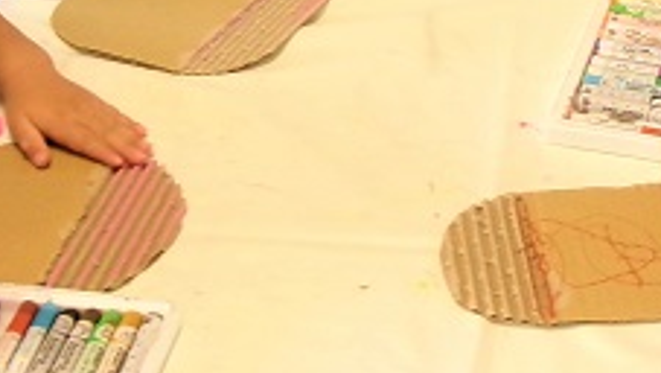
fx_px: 1649
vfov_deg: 12.7
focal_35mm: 94
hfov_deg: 22.6
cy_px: -4
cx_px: 440
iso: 309
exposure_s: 1/34
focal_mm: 5.1
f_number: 3.9
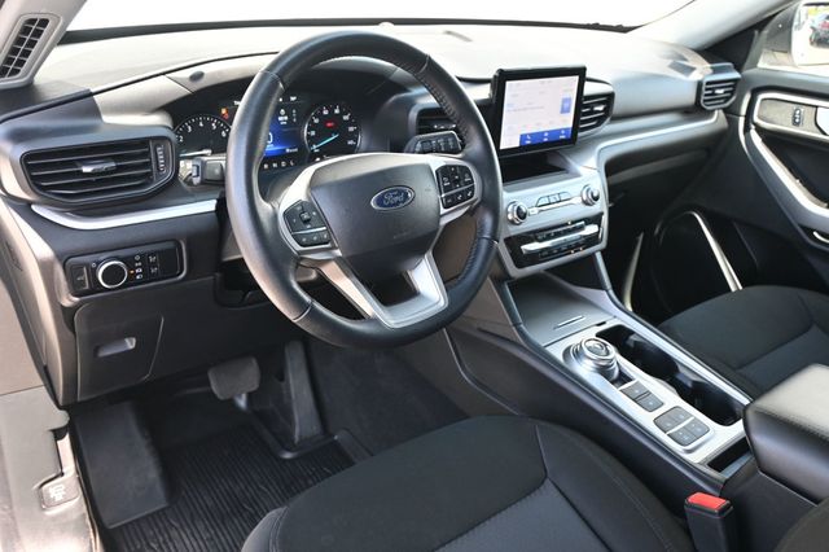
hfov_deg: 62.0
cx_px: 414
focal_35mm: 30
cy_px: 276
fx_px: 690
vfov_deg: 43.6
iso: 450
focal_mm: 20
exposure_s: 1/125
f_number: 3.8
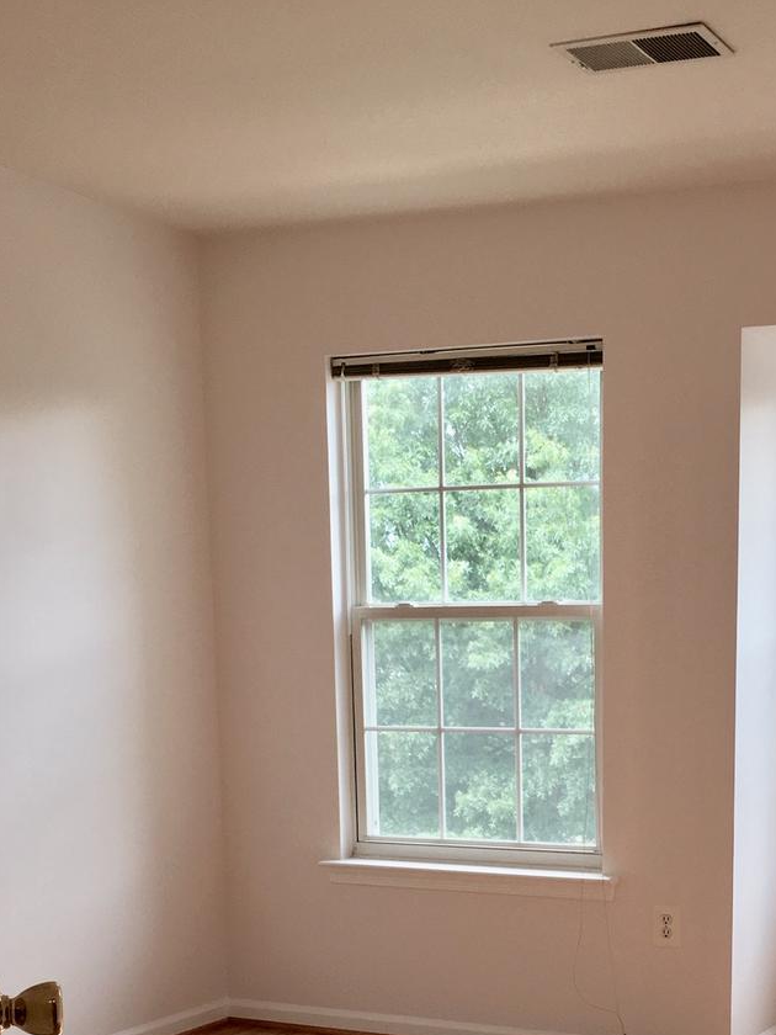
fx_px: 1584
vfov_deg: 34.3
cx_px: 645
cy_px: 915
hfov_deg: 26.9
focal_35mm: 53
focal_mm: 4.15
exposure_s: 1/60
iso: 32
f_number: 2.2
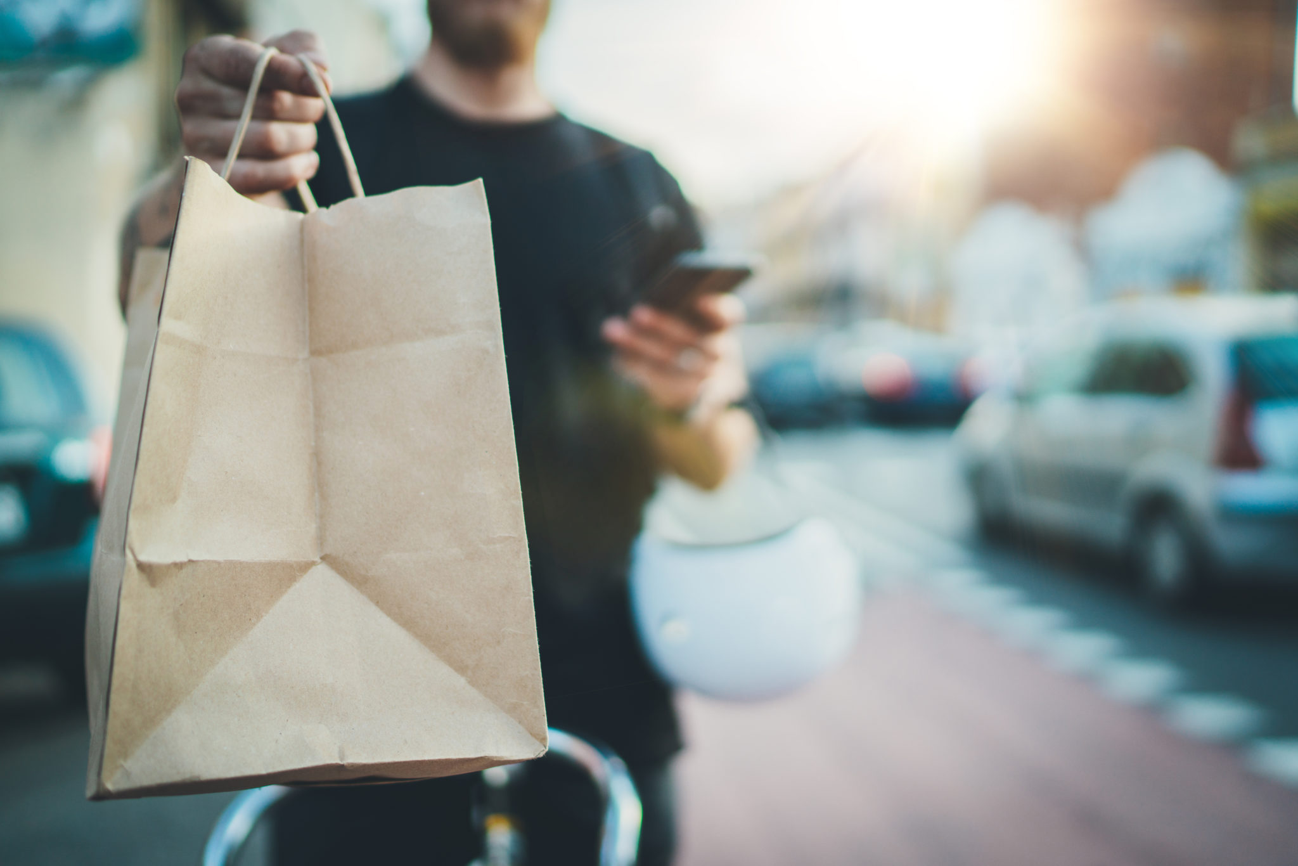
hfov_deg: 54.4
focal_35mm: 35
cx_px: 649
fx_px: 1262
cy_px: 433
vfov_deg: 37.9
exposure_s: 1/2500
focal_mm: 35
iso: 200
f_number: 1.4
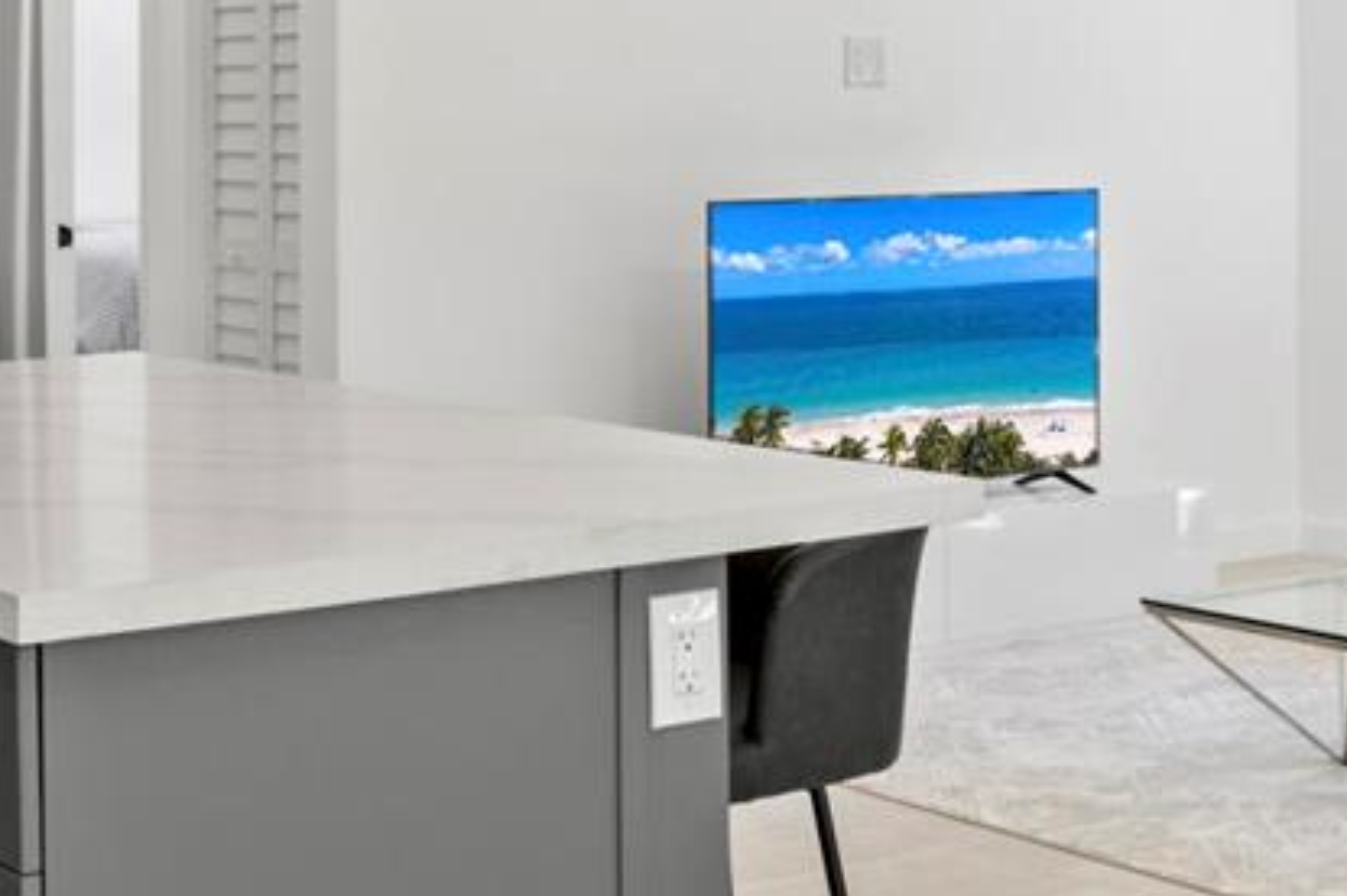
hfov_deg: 25.7
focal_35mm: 79
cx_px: 669
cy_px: 102
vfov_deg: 17.0
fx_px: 2953
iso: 200
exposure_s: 1/20
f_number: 4.5
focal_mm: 16
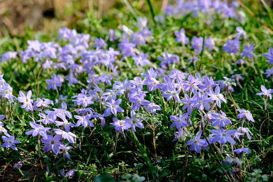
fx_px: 629
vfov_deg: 16.5
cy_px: 91
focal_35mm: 83
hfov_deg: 24.5
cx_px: 136
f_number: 4.5
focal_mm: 55
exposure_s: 1/640
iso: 320
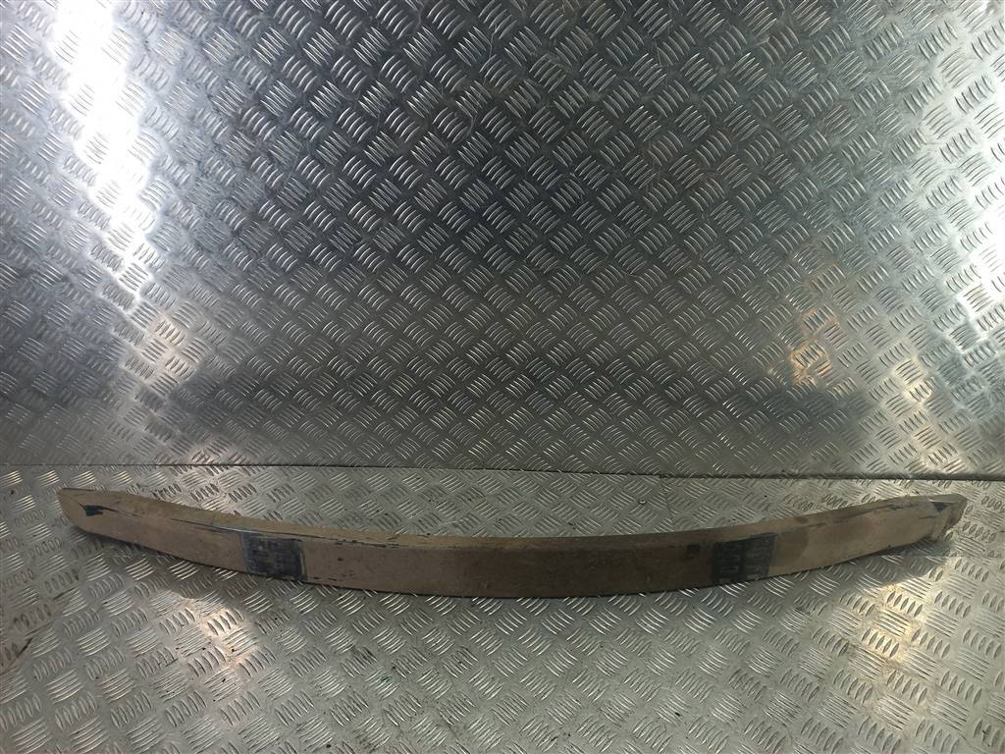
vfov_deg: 54.9
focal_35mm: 25
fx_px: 726
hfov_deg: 69.4
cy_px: 377
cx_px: 502
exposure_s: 1/50
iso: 50
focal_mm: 4.6
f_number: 1.8
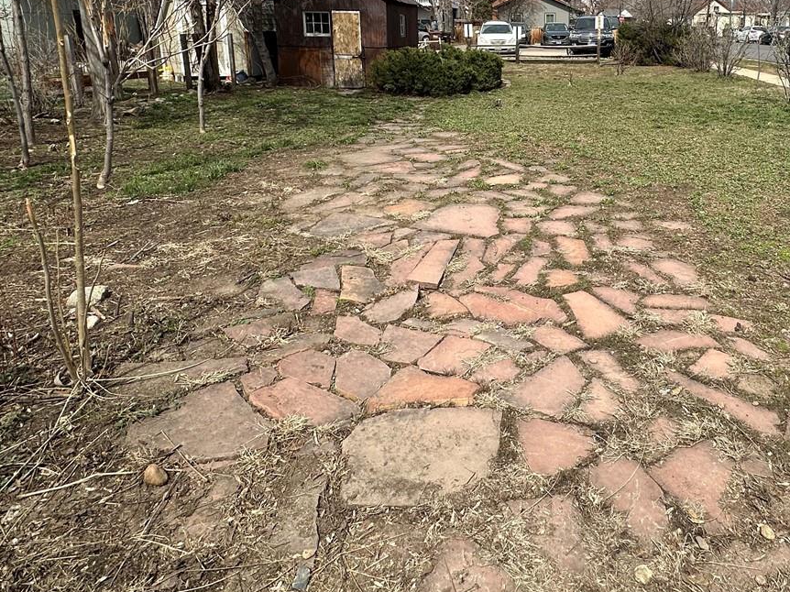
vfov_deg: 51.0
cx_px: 511
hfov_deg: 65.9
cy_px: 155
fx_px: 593
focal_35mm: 26
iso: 50
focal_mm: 2.22
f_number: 2.2
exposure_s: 1/2132
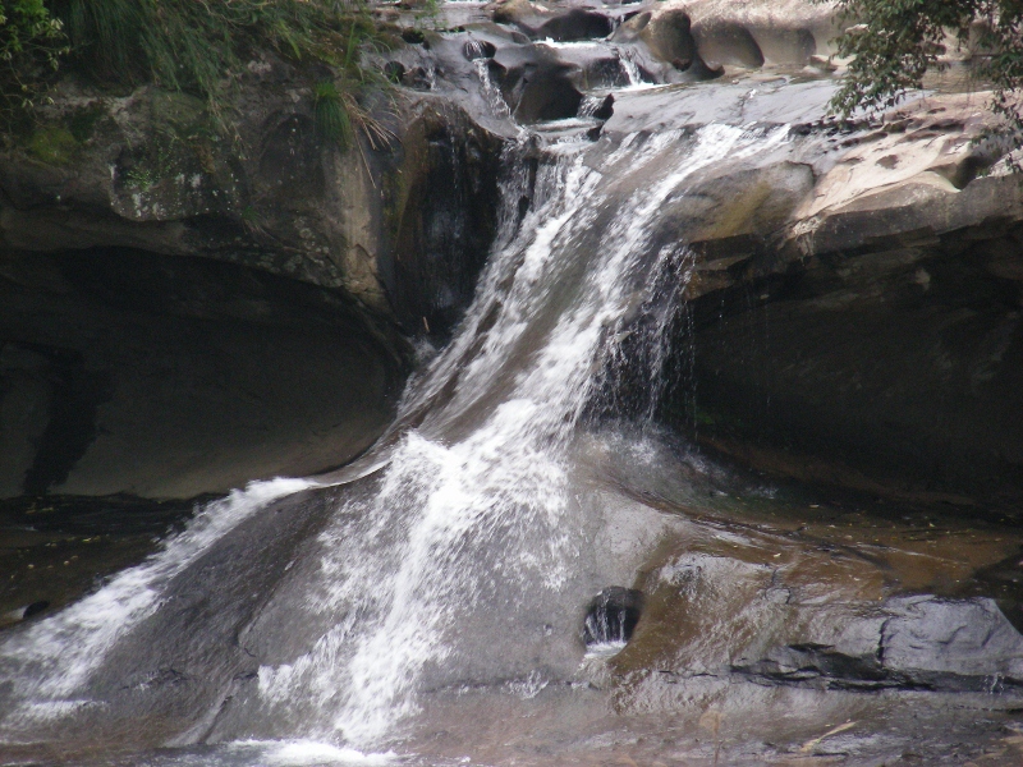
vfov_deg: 5.5
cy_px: 384
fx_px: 7950
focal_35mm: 269
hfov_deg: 7.4
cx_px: 512
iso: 200
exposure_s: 1/78.7
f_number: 3.5
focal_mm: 44.8
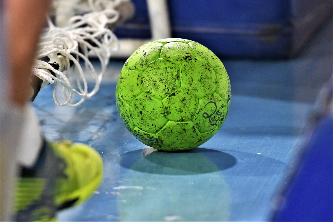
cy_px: 111
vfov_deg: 3.4
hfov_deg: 5.2
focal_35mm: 400
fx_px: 3701
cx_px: 166
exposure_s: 1/800
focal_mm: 200
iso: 2800
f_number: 2.8
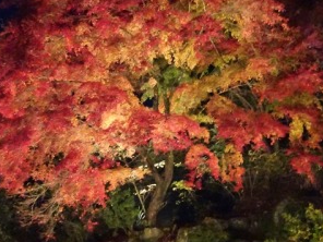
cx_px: 169
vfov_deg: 29.6
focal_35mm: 49
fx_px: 457
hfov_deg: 38.9
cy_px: 143
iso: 3200
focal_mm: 4.92
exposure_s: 1/10
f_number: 3.5
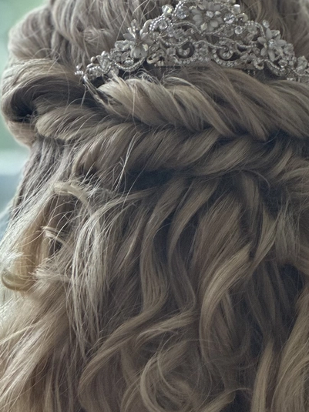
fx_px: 2572
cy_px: 473
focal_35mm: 216
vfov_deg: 9.1
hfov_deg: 6.9
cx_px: 216
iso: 250
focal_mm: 9
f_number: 2.8
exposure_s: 1/121
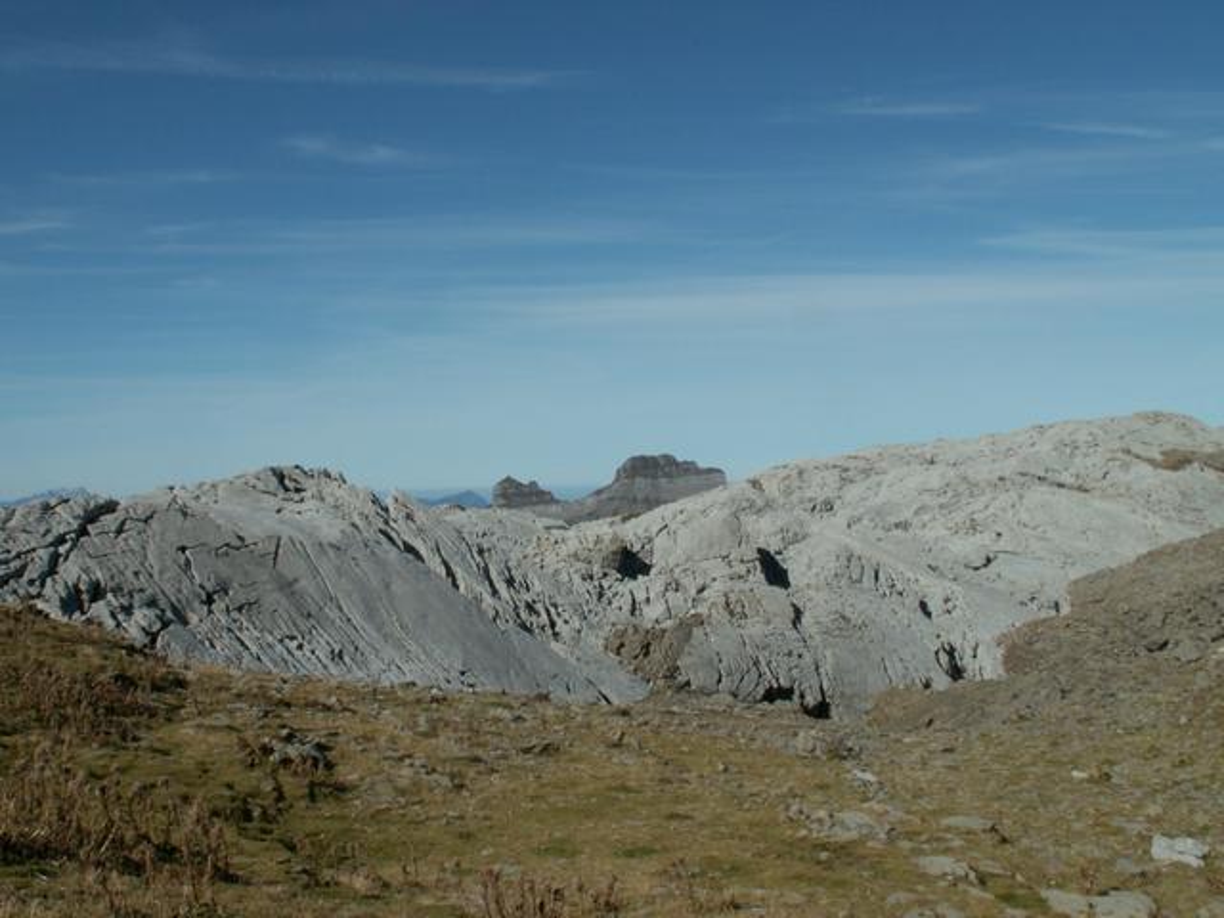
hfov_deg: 46.8
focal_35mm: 40
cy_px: 459
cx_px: 612
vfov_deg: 36.0
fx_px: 1414
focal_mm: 6.58
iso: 50
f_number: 8
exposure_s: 1/320
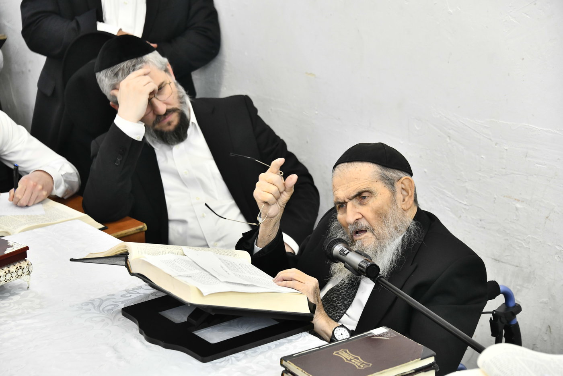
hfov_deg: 18.3
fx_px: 1751
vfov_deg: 12.2
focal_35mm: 112
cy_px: 188
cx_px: 282
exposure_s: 1/160
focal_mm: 112
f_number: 5.6
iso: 2000
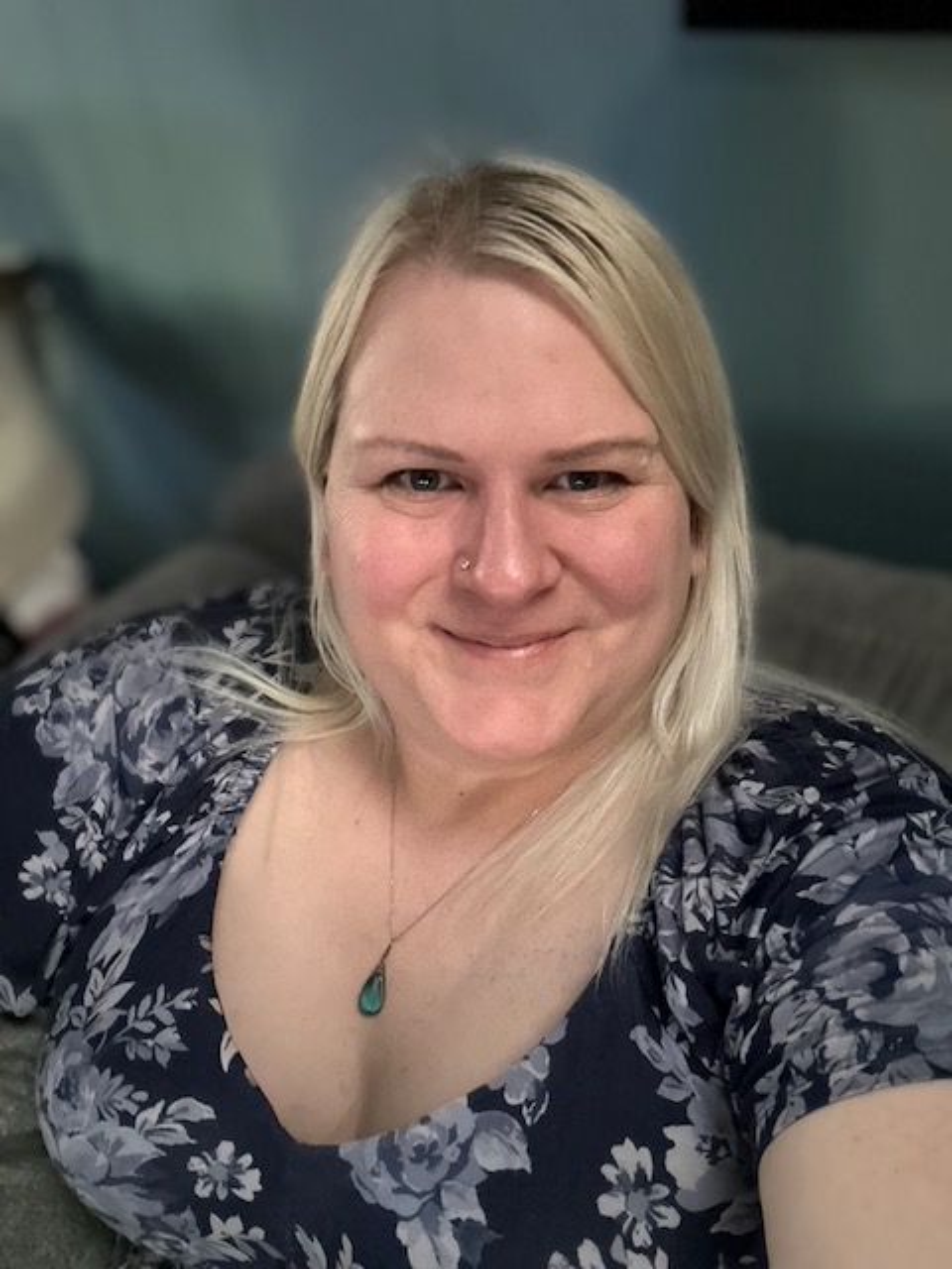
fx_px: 1100
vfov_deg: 60.0
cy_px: 634
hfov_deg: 46.8
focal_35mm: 30
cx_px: 476
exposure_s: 1/15
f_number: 1.9
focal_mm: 2.69
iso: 640
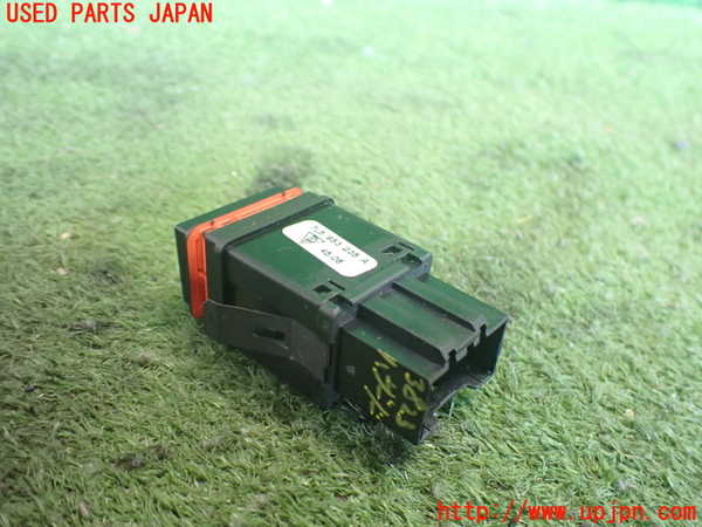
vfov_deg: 46.8
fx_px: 608
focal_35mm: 30
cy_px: 264
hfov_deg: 60.0
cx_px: 351
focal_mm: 5.4
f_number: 2.3
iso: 800
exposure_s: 1/50
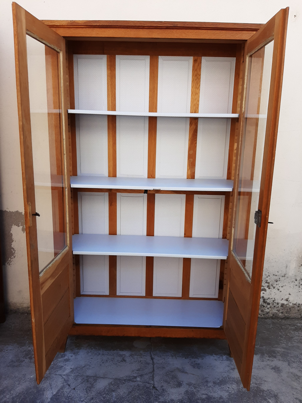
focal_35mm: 26
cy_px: 202
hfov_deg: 53.1
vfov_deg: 67.3
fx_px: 302
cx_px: 151
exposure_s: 1/822
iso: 40
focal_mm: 3.93
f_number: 1.7
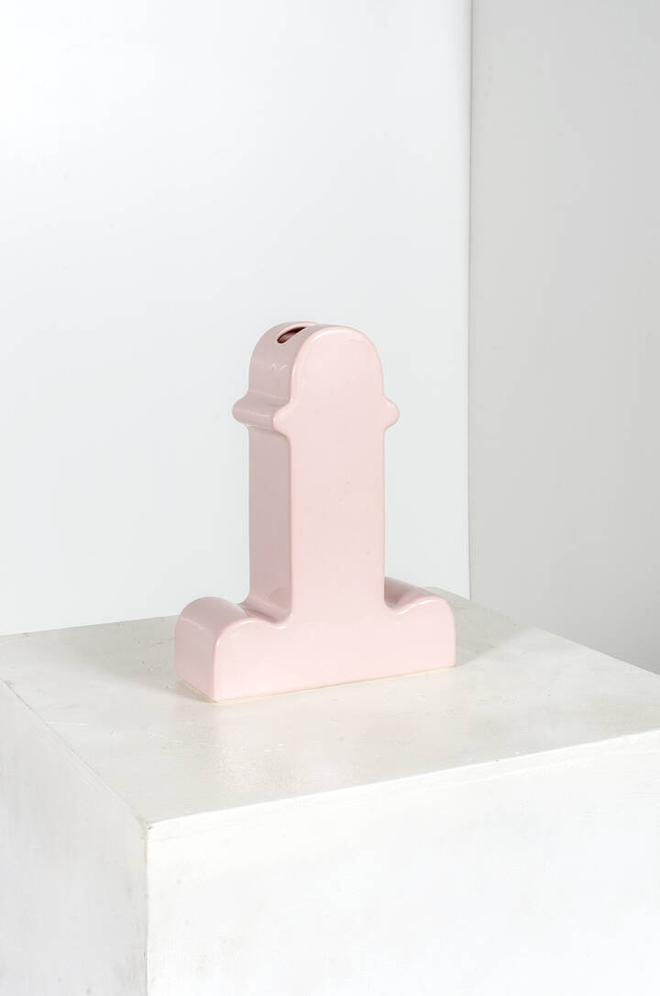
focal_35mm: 52
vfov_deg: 37.9
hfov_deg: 25.6
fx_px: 1450
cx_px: 330
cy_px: 498
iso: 100
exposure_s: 1/200
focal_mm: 35
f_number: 18
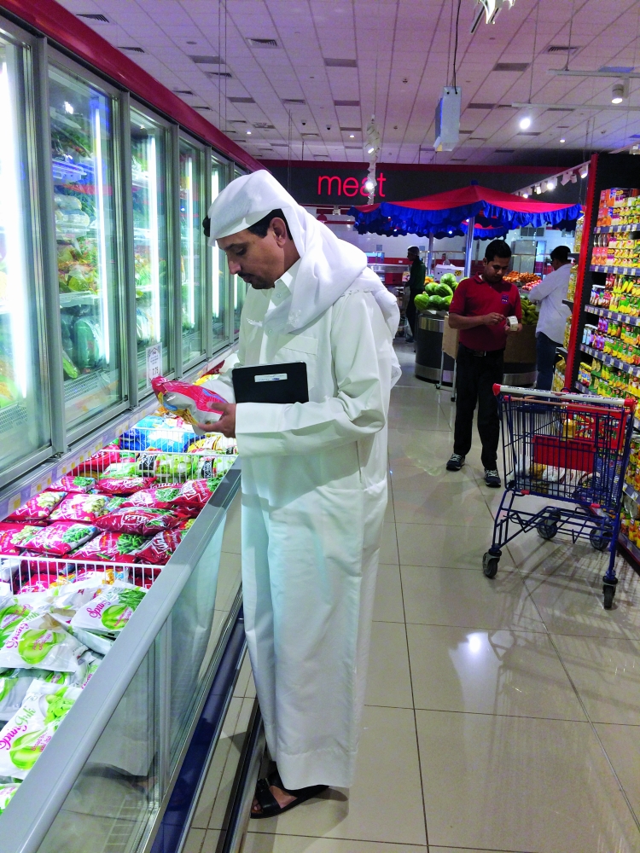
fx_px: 715
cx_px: 320
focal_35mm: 29
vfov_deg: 61.7
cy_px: 426
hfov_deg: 48.2
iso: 64
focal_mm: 4.15
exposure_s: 1/100
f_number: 2.2
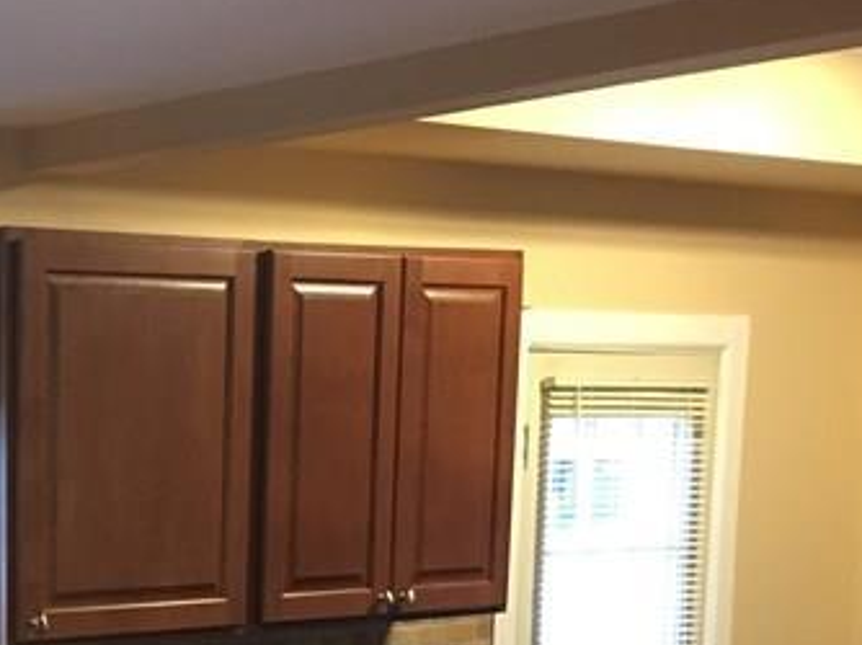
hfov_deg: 20.7
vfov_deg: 15.7
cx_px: -150
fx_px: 2215
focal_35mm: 89
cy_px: 851
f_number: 2.2
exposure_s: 1/15
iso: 64
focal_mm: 4.15
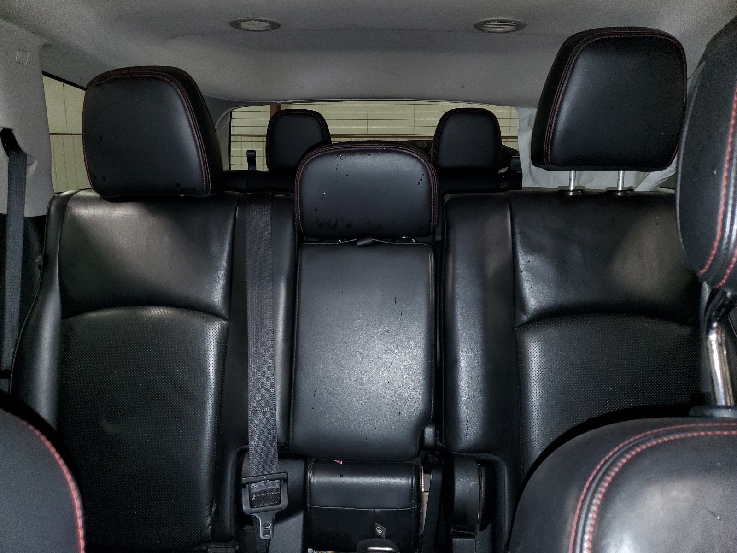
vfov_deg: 53.1
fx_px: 554
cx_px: 368
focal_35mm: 26
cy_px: 276
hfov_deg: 67.3
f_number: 1.5
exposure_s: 1/24
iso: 111
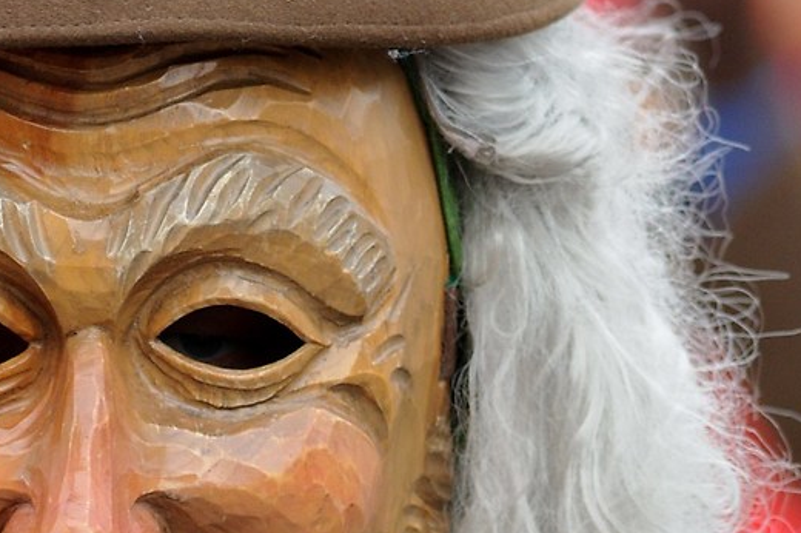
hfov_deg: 2.9
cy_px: 2
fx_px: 15898
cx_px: 31
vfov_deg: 1.9
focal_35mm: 715
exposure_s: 1/500
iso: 800
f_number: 4
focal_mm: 155
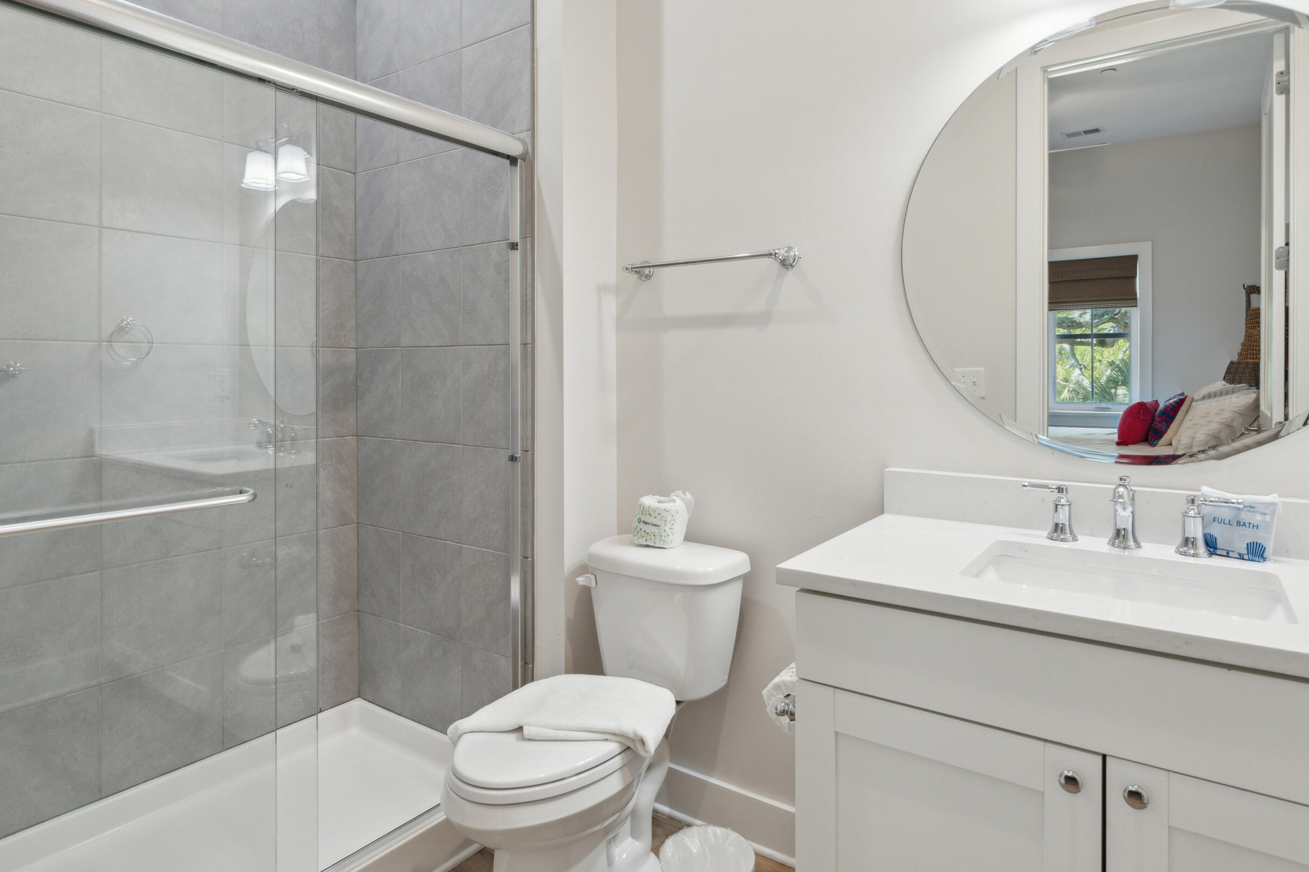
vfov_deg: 61.8
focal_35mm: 20
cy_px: 401
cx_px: 682
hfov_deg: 83.9
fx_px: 727
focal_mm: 16
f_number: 7.1
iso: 400
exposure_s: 1/15
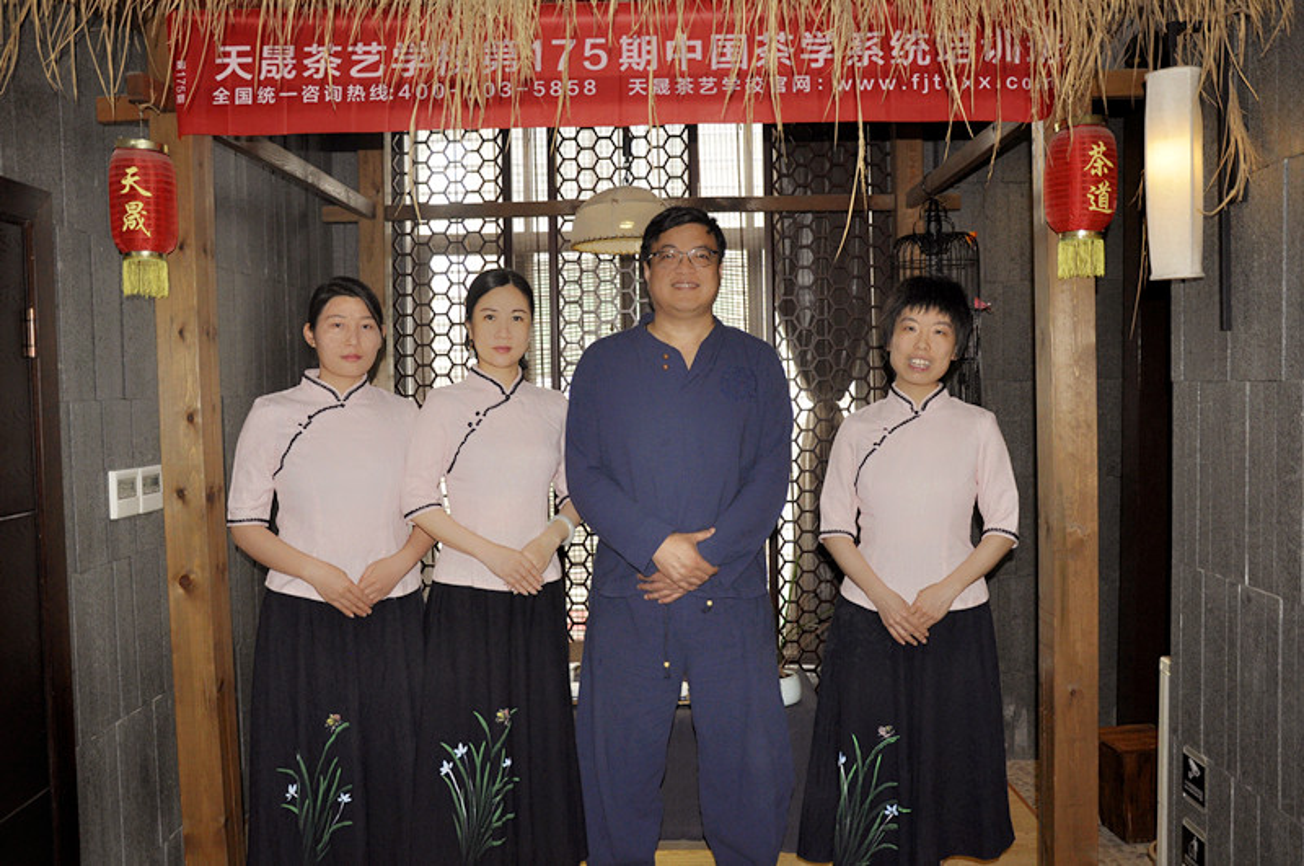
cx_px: 652
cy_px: 433
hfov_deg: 59.6
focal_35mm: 32
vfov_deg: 41.6
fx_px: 1139
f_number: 3.8
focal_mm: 21
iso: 500
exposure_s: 1/60
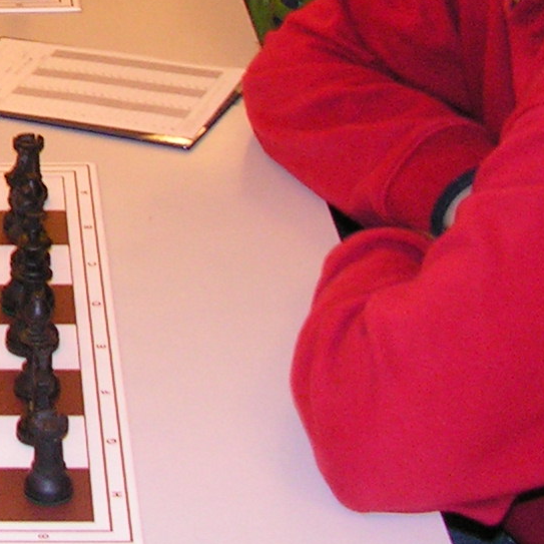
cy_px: -61
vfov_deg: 14.2
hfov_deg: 13.7
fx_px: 2134
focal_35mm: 120
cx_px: -254
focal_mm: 6
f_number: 3.2
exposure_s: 1/40
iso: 200
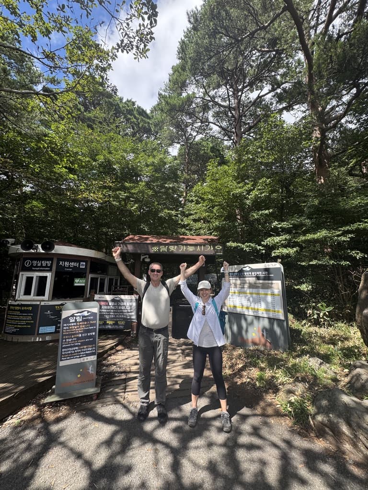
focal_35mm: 14
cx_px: 184
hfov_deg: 85.7
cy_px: 245
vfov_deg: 102.1
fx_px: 198
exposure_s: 1/482
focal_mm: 2.22
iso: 40
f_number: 2.2
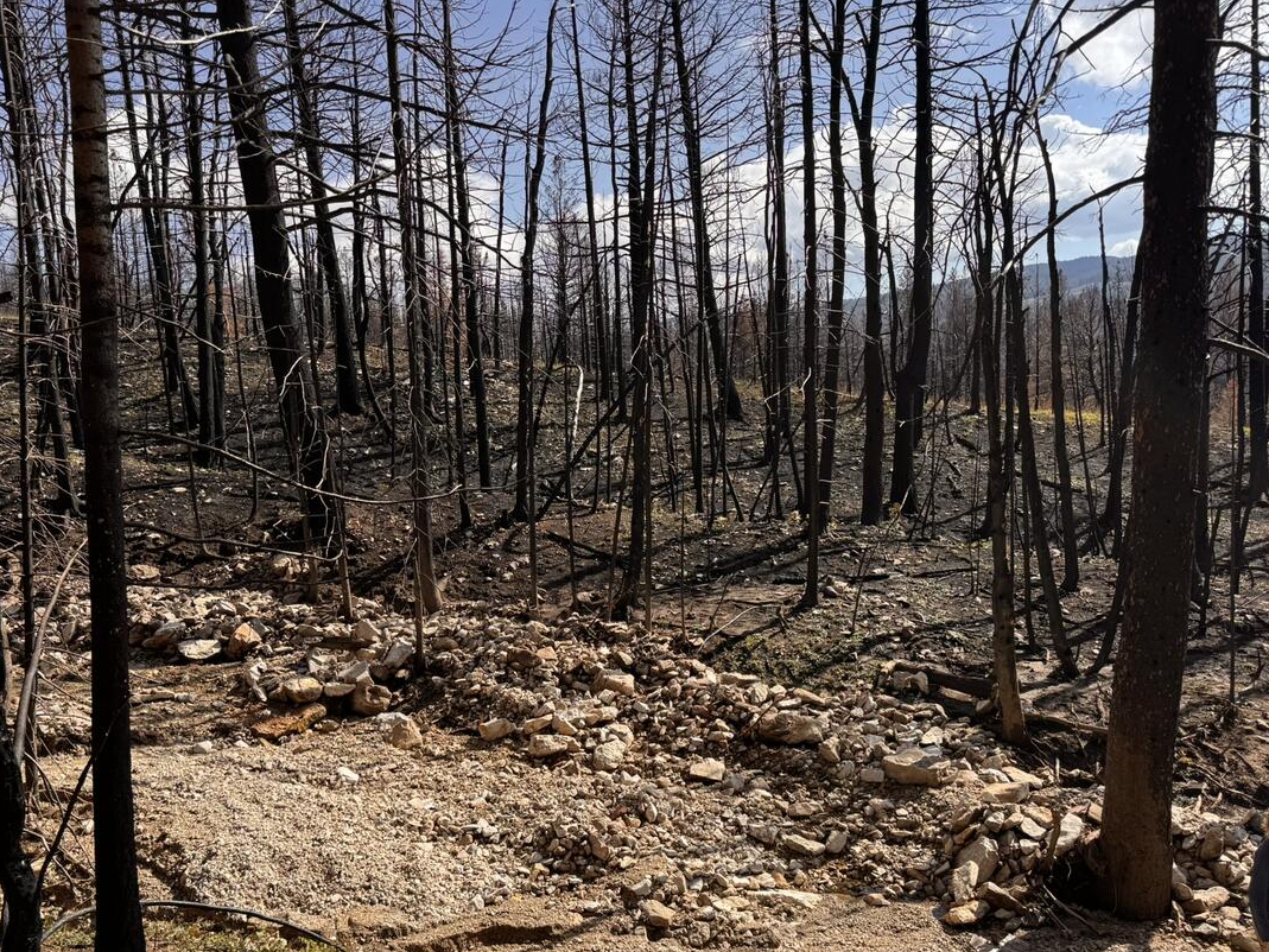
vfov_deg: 46.4
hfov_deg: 59.7
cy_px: 590
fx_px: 1100
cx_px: 541
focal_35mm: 30
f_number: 1.78
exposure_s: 1/2506
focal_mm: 6.76
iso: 80
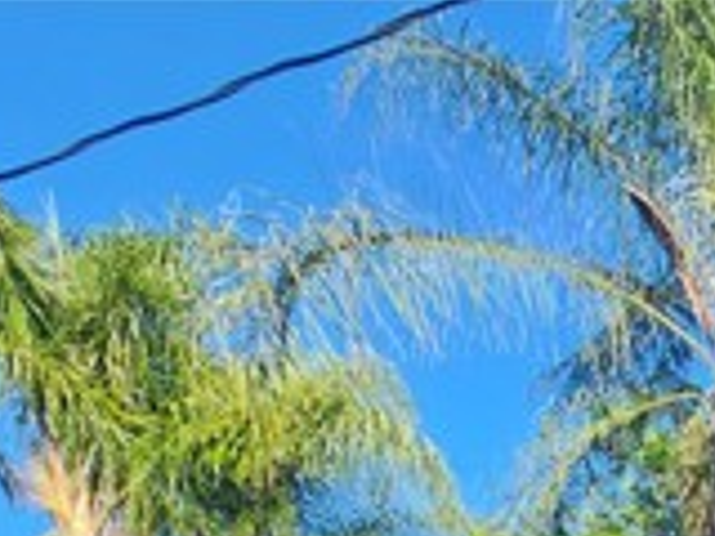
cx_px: 1166
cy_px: 1068
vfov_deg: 18.5
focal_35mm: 52
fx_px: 1074
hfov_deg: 24.6
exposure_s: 1/483
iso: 50
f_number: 2.2
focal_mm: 2.2
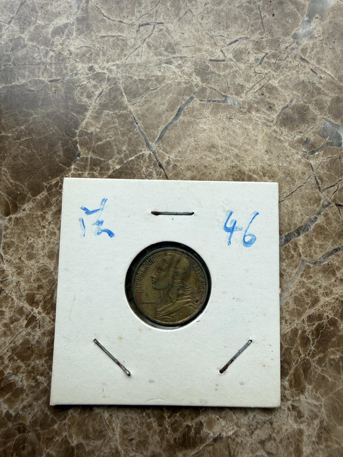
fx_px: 317
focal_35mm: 24
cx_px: 172
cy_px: 228
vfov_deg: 71.6
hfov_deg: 56.8
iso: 64
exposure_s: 1/99
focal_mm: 2.22
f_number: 2.2
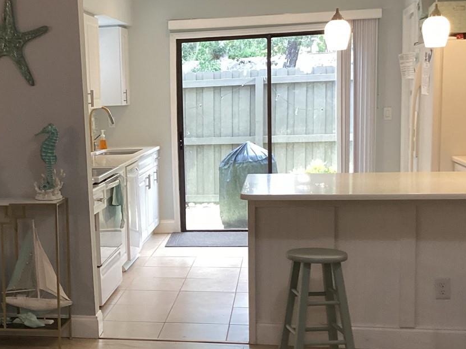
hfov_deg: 31.6
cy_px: 209
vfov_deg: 24.4
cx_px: 112
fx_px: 808
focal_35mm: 60
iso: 250
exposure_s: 1/60
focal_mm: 3.3
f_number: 2.4
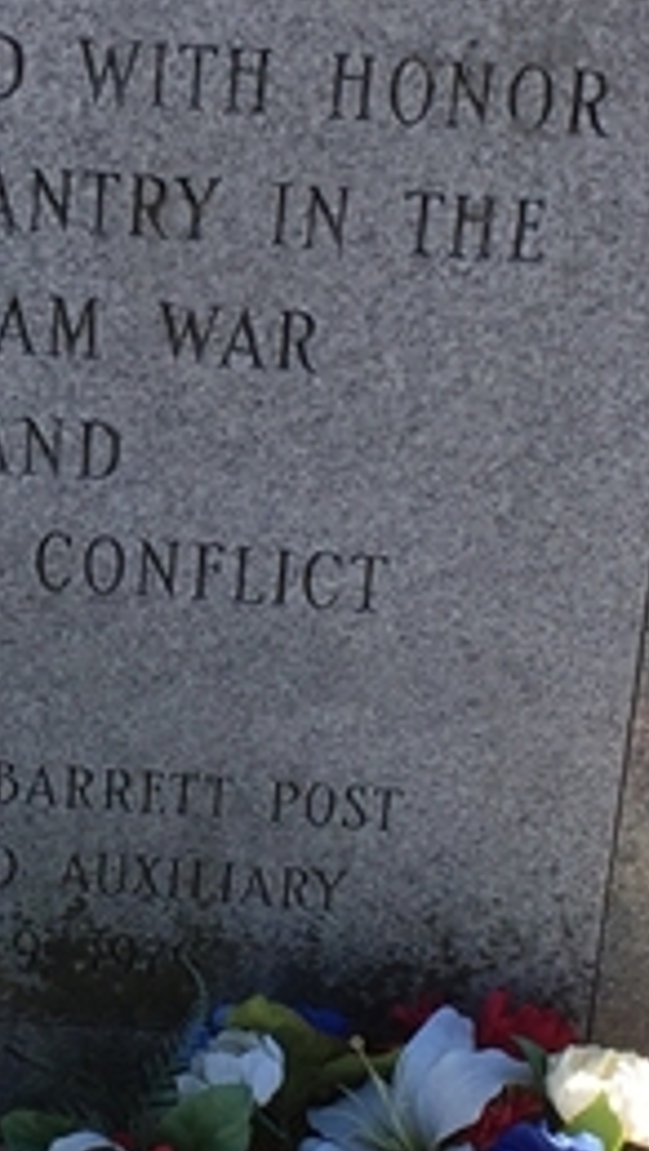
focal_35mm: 125
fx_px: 3818
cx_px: -62
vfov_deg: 17.1
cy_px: 467
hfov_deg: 9.6
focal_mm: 4.15
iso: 32
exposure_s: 1/581
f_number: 2.2
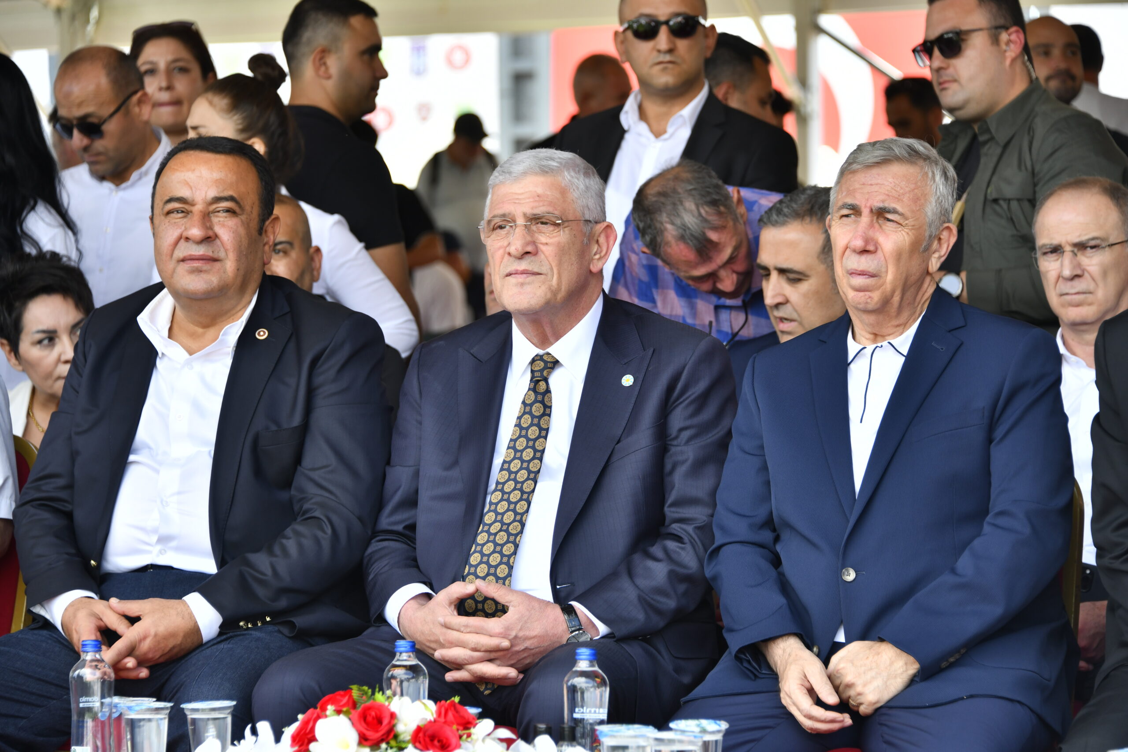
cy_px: 376
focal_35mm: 135
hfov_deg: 15.2
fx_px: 4230
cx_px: 564
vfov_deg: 10.2
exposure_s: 1/350
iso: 400
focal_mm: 135
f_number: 5.6
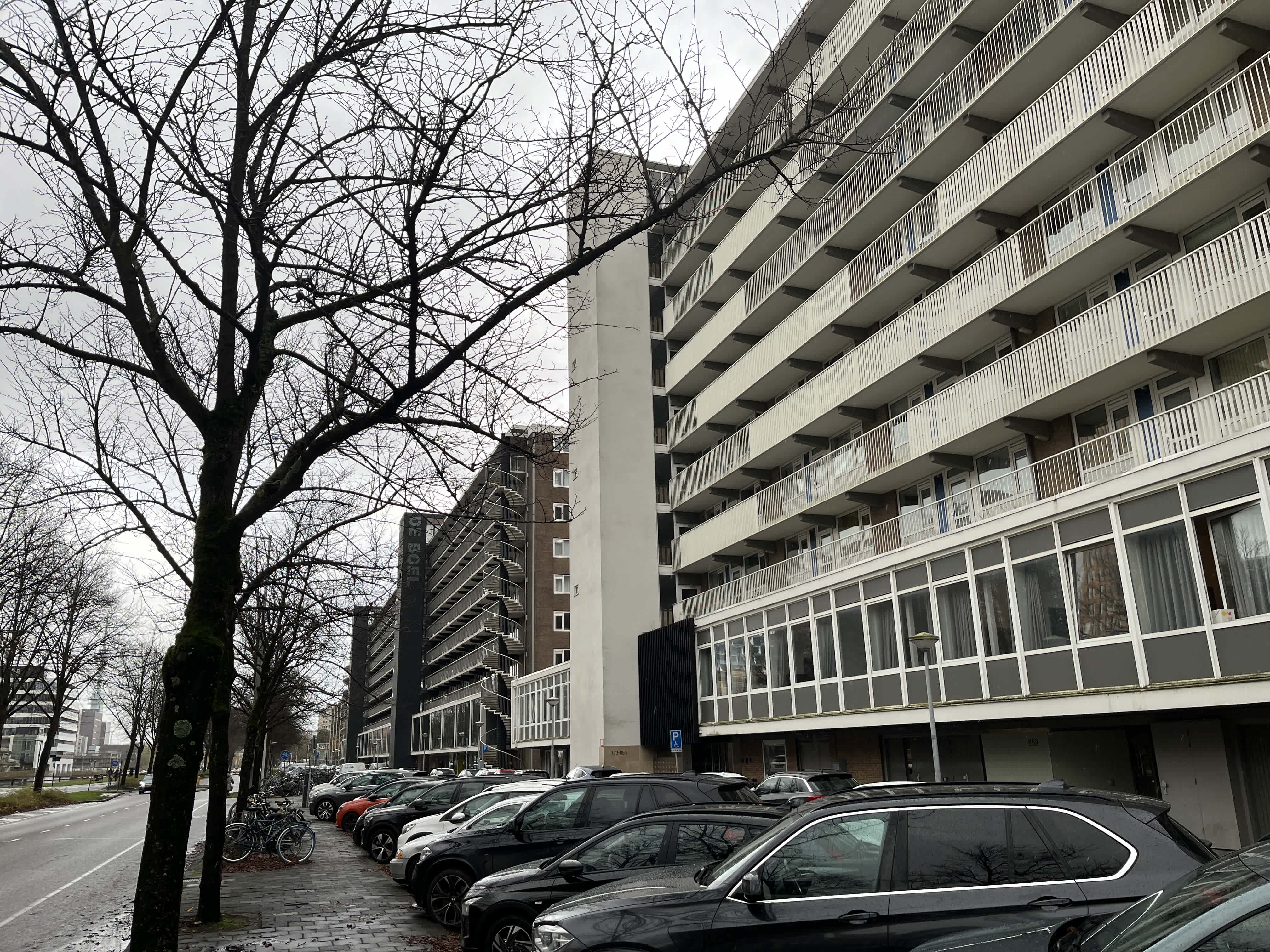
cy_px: 476
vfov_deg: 53.1
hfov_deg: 67.3
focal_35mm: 26
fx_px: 954
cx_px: 635
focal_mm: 5.1
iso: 50
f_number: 1.6
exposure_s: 1/415
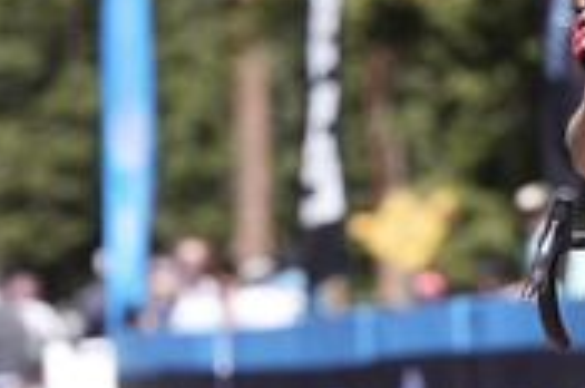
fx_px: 7526
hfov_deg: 4.4
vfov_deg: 3.0
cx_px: 642
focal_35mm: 464
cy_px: 134
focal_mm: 180
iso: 160
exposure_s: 1/800
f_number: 4.5
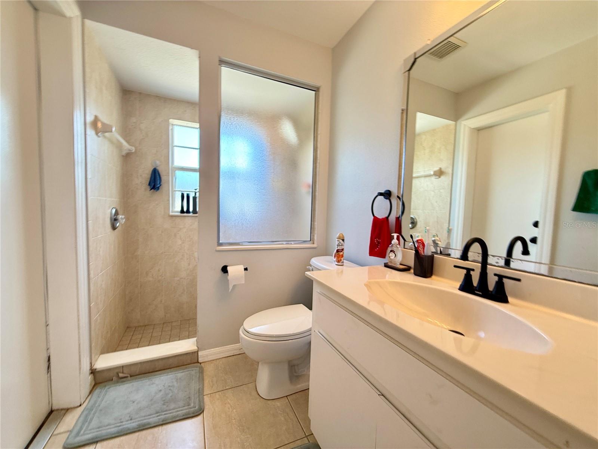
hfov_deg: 102.1
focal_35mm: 14
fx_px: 242
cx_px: 299
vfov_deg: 85.7
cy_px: 224
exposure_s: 1/40
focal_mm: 2.22
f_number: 2.2
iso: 80
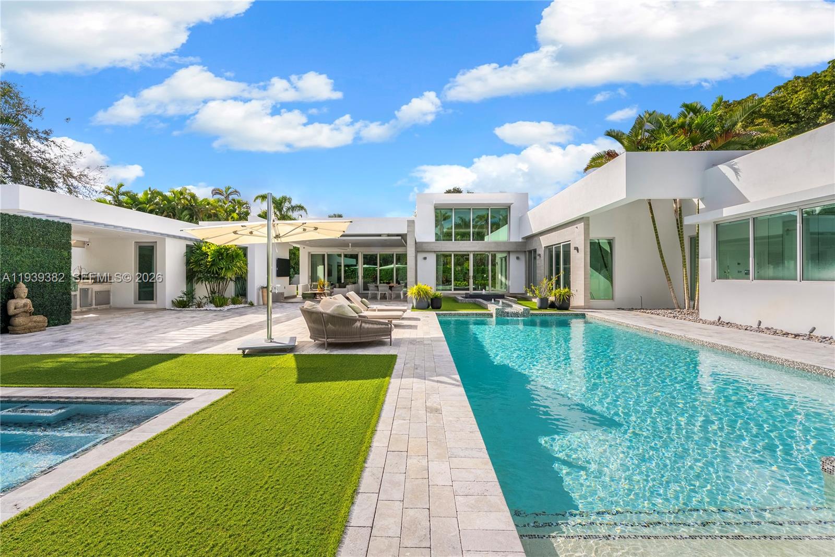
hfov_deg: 96.7
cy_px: 278
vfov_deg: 73.8
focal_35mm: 16
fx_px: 371
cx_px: 418
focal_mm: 16
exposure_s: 1/640
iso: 200
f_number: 8
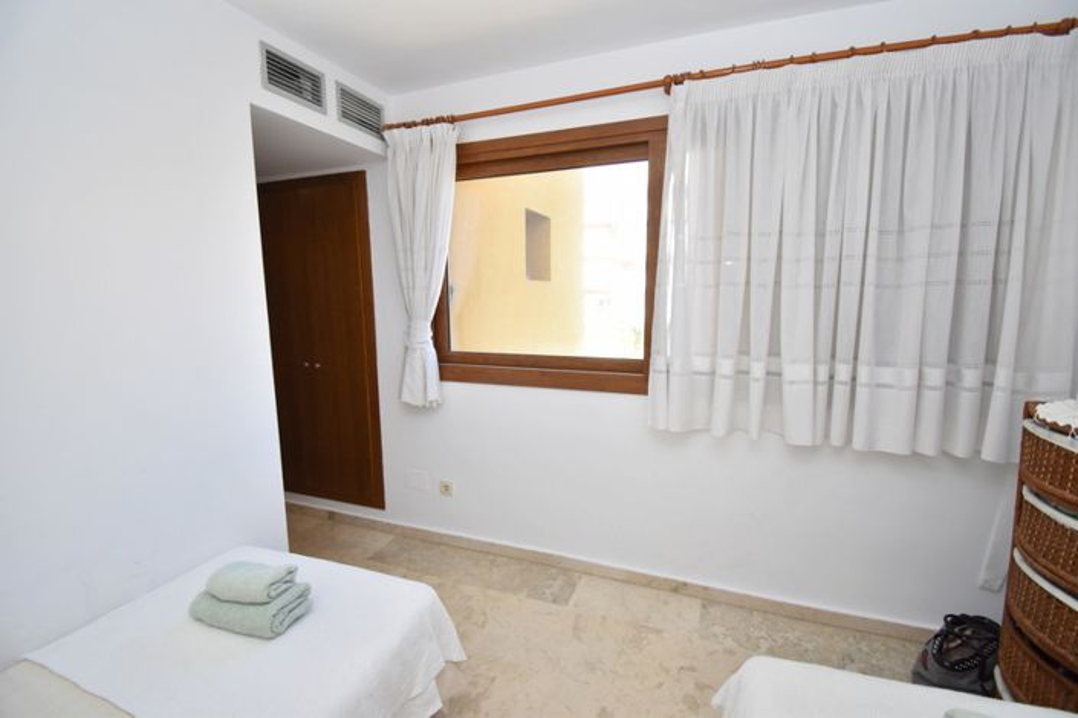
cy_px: 359
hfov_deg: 100.4
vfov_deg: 77.3
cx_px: 539
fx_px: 449
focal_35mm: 15
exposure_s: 1/250
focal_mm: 10
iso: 560
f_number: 4.5
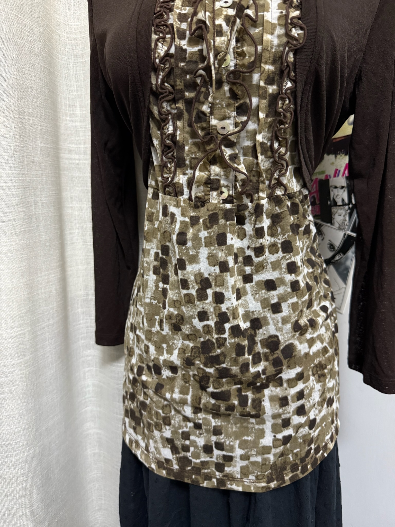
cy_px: 264
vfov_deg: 71.6
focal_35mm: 24
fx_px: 365
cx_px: 198
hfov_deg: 56.8
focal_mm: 6.76
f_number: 1.78
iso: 500
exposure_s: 1/60
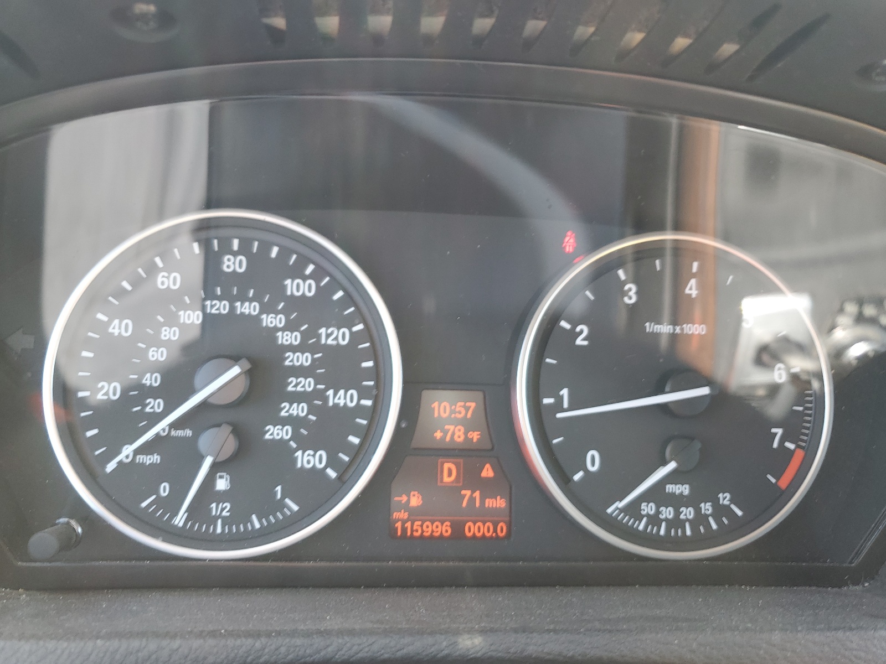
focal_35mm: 26
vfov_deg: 53.1
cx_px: 443
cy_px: 332
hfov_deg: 67.3
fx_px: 665
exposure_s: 1/60.2
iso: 52
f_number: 1.5
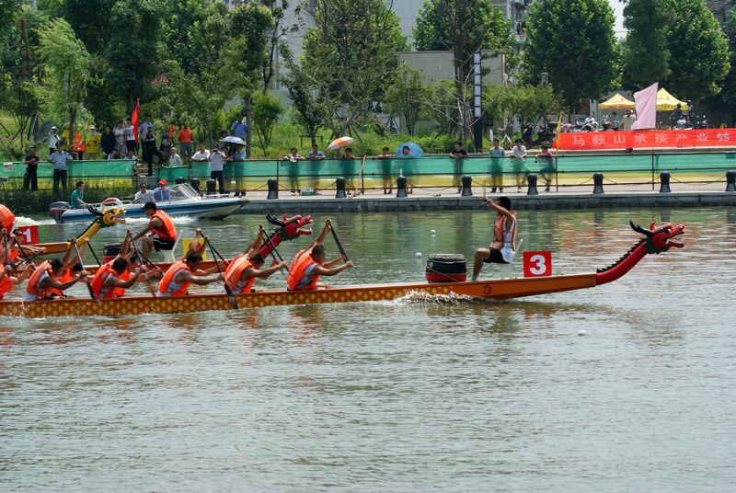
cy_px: 246
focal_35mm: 112
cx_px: 368
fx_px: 2303
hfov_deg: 18.2
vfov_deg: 12.2
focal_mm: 75
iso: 100
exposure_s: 1/160
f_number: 9
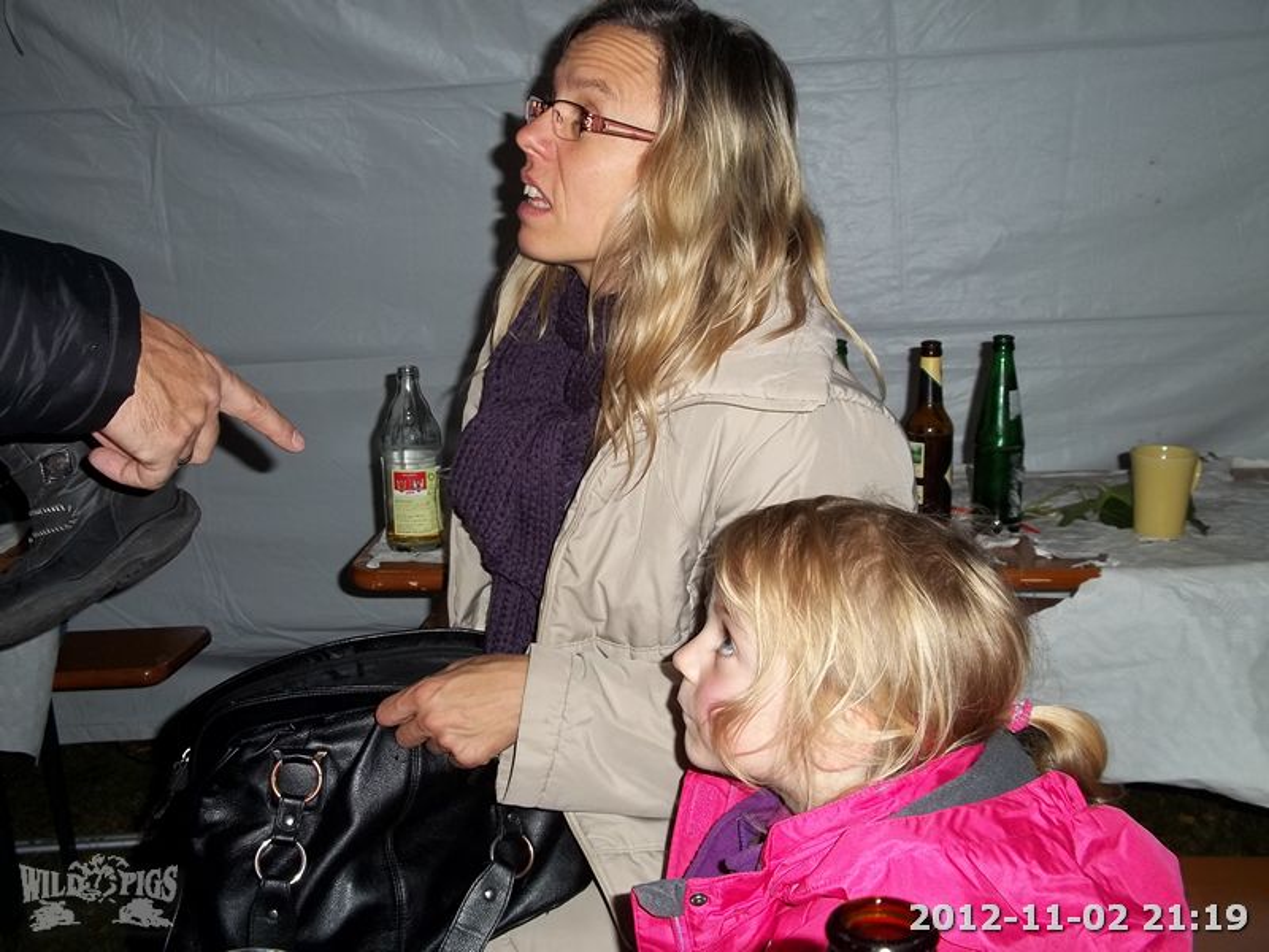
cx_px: 634
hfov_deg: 51.4
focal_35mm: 36
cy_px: 476
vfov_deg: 39.7
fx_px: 1320
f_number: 3.1
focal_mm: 6.5
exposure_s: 1/30
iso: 64
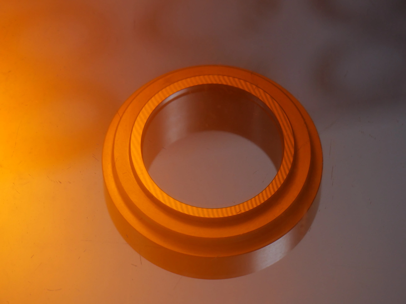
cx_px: 203
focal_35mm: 250
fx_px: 2932
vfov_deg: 5.9
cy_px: 152
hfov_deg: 7.9
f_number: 5.4
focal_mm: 125
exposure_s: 1/320
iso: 800
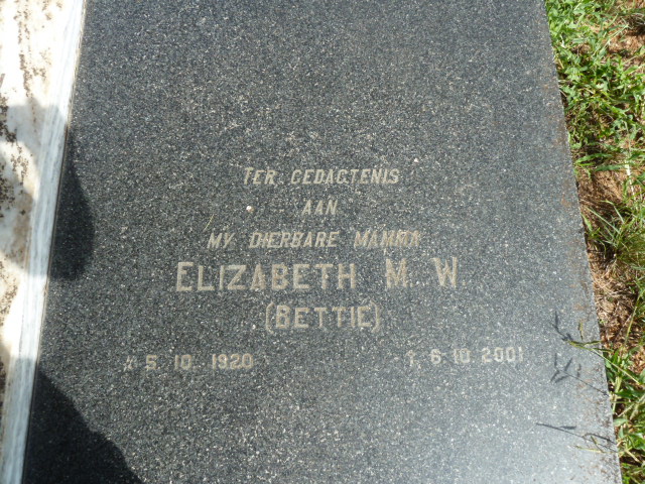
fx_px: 466
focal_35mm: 25
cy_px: 242
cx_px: 322
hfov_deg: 69.4
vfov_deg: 54.9
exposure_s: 1/250
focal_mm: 4.1
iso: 80
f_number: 4
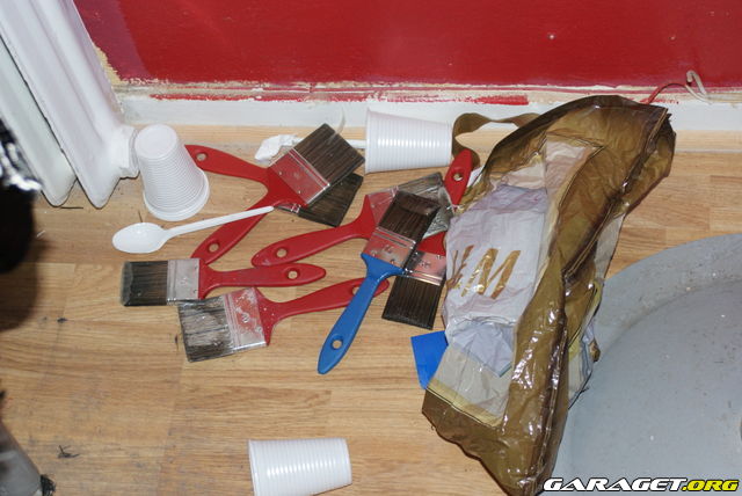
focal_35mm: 75
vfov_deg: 18.2
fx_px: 1547
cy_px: 248
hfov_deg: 27.0
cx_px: 371
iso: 400
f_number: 5.6
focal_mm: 50
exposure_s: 1/80
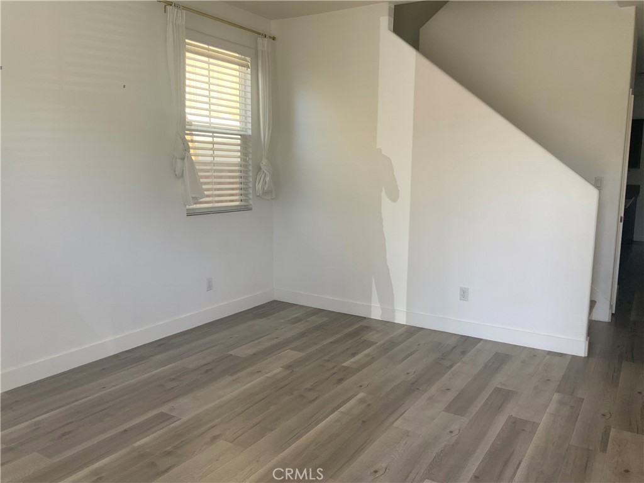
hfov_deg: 61.7
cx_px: 322
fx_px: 540
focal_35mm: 29
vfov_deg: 48.2
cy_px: 242
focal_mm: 3
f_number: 1.8
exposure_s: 1/122
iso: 40
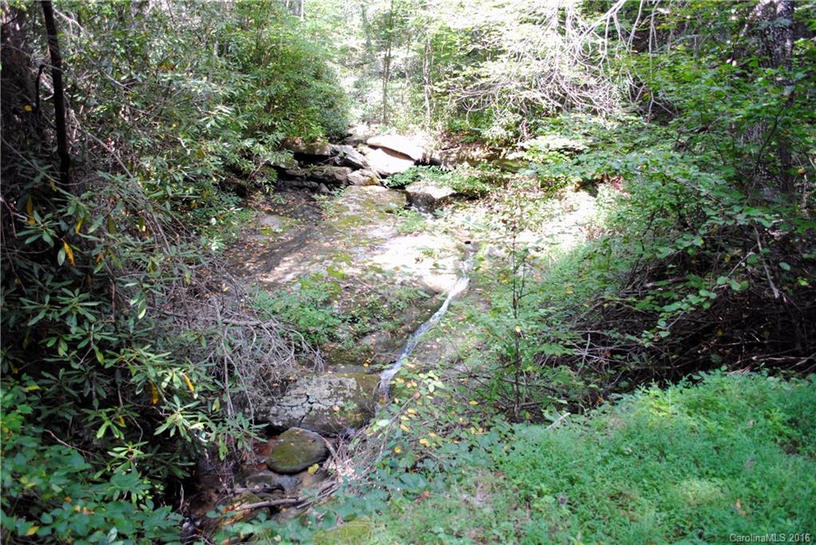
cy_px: 272
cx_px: 408
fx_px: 612
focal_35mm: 27
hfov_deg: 67.4
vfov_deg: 48.0
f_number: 3.5
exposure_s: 1/50
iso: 200
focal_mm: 18
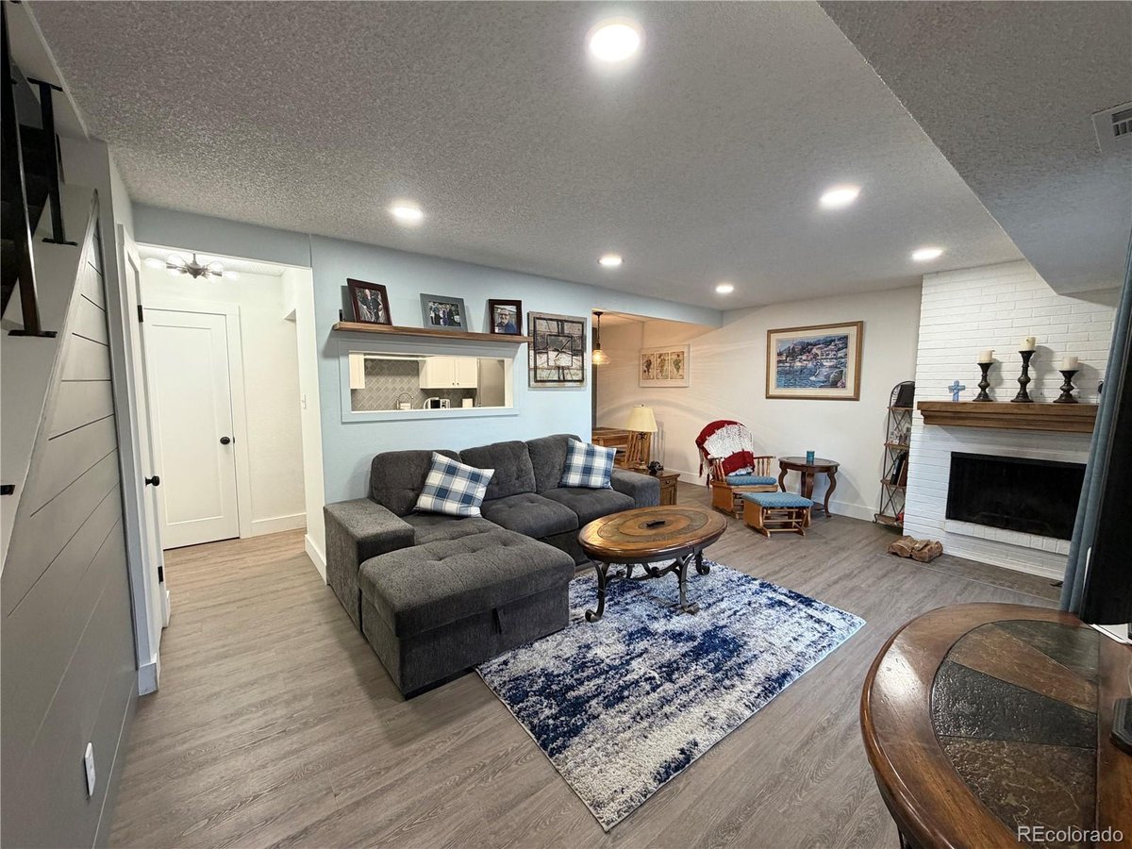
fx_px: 458
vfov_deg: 85.7
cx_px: 566
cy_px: 424
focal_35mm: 14
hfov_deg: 102.1
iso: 250
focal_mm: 2.22
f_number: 2.2
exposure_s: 1/60
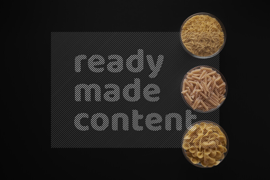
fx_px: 375
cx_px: 135
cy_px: 90
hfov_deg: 39.6
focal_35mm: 50
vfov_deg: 27.0
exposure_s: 1/100
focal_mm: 50
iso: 100
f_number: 8
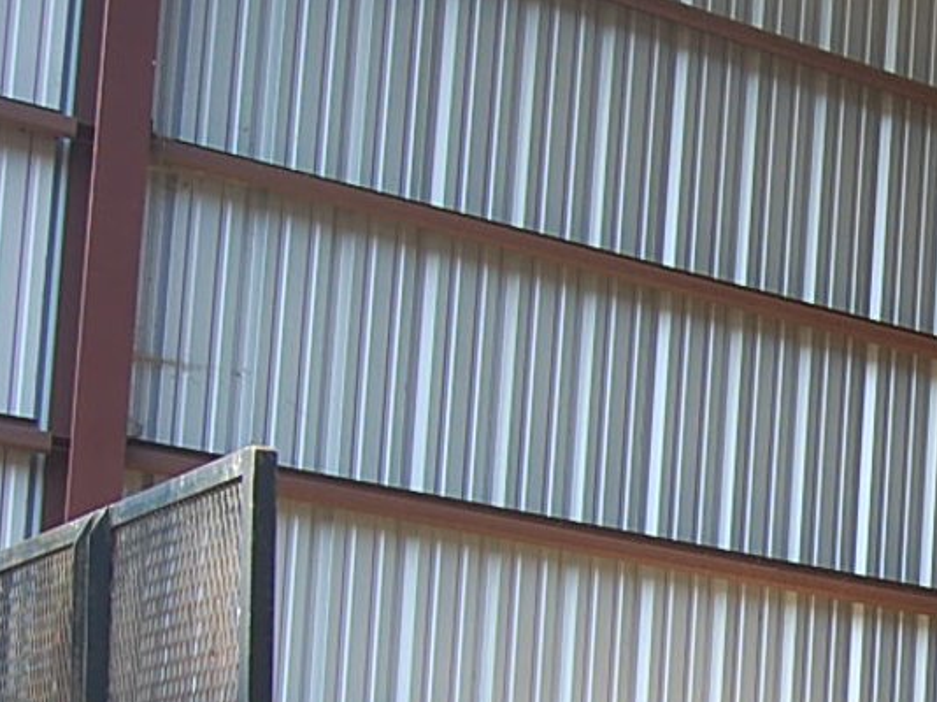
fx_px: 2368
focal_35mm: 88
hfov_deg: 20.0
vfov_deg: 15.9
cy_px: 936
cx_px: 1315
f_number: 5.6
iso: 200
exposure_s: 1/125
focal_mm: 19
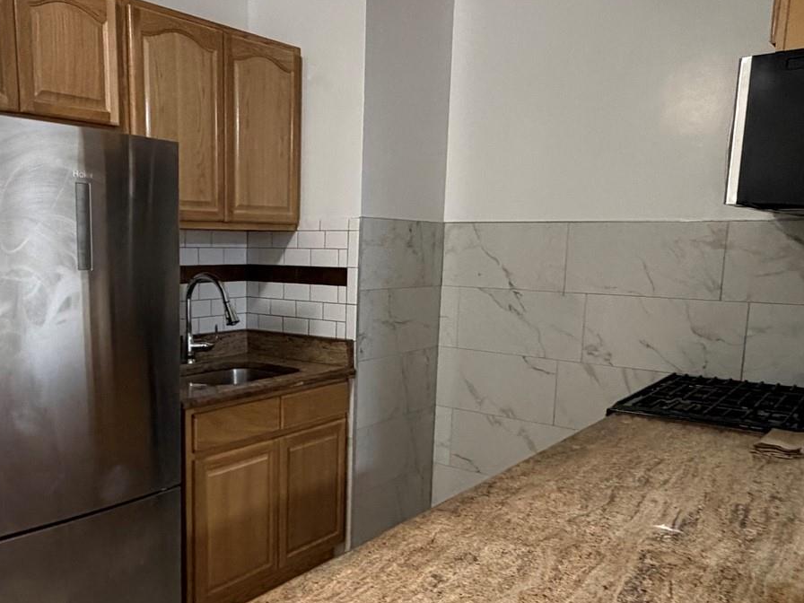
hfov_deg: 56.1
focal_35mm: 32
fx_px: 743
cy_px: 364
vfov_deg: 43.9
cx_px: 302
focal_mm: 2.22
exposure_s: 1/60
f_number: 2.2
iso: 500
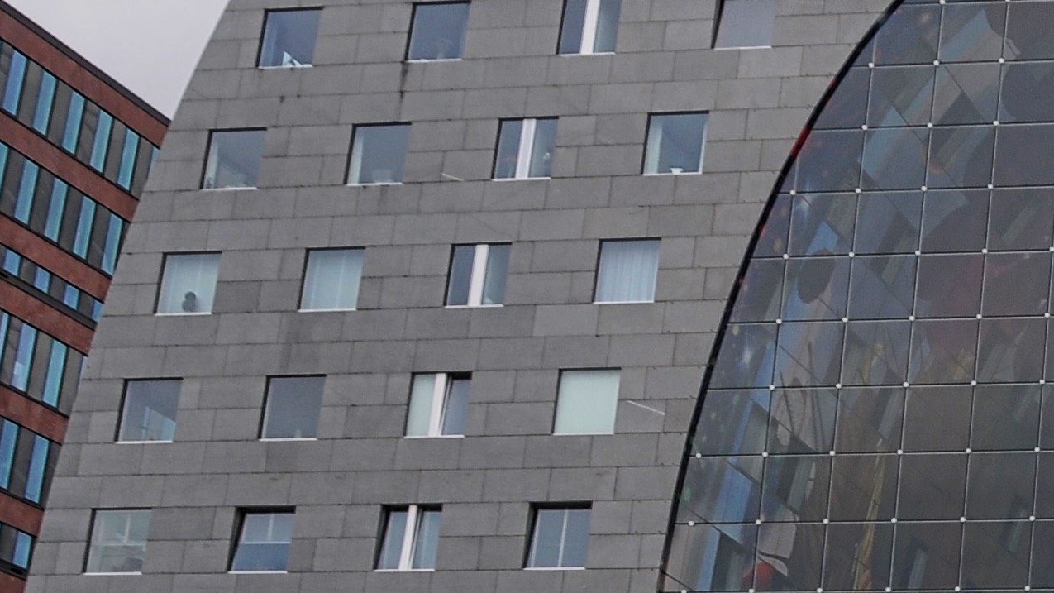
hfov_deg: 18.9
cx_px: 1709
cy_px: 398
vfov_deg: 12.7
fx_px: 2655
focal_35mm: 95
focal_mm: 18
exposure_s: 1/200
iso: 200
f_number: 7.1
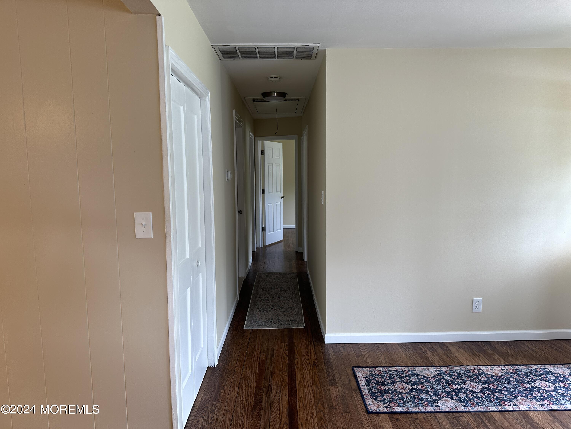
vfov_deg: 56.8
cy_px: 214
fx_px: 396
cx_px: 286
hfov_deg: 71.6
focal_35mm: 24
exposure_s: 1/120
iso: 80
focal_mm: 6.86
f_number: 1.78
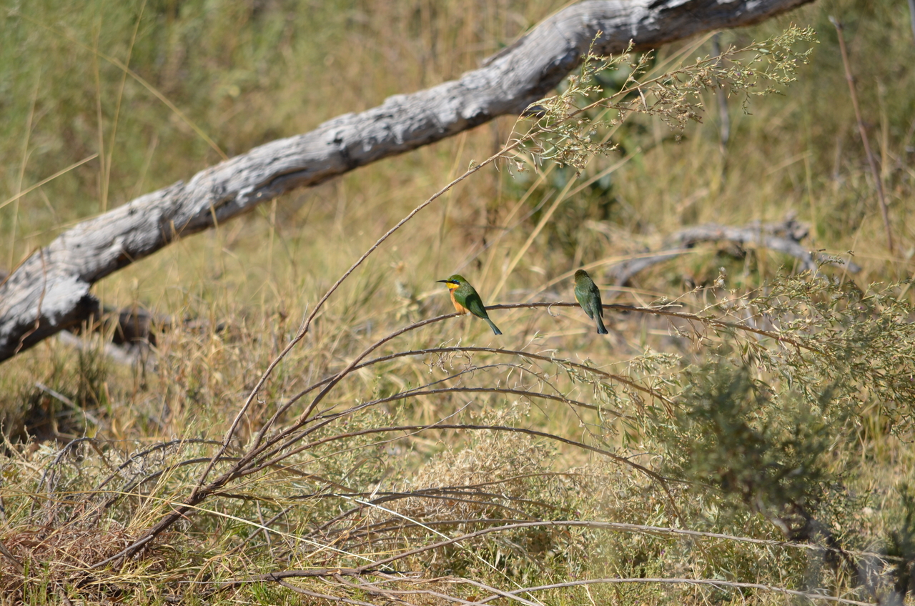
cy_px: 303
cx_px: 458
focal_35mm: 450
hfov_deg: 4.6
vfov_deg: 3.0
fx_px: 11415
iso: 200
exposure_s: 1/640
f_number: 6.3
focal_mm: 300
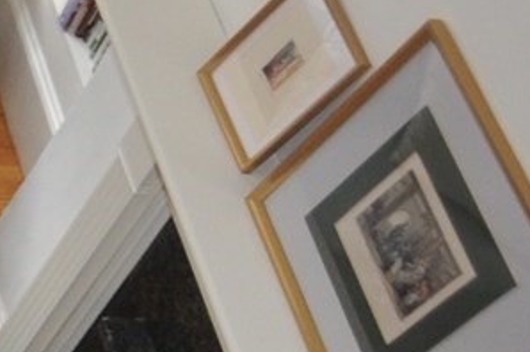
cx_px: -871
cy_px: 149
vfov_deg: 12.0
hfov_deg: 12.5
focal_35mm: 113
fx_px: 1668
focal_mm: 11
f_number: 3.5
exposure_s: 1/125
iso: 640
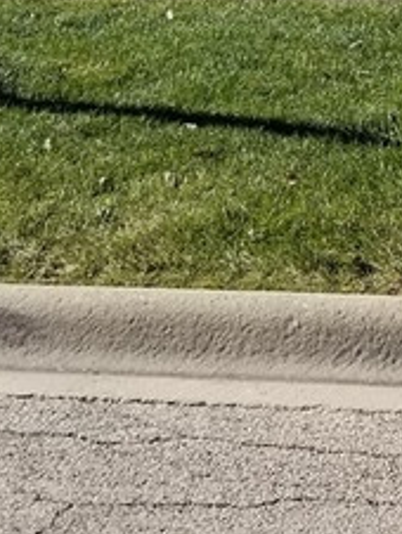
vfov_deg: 13.3
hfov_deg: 10.8
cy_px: -584
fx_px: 1916
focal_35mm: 124
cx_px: 828
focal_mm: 4.3
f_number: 1.7
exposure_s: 1/1540
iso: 50
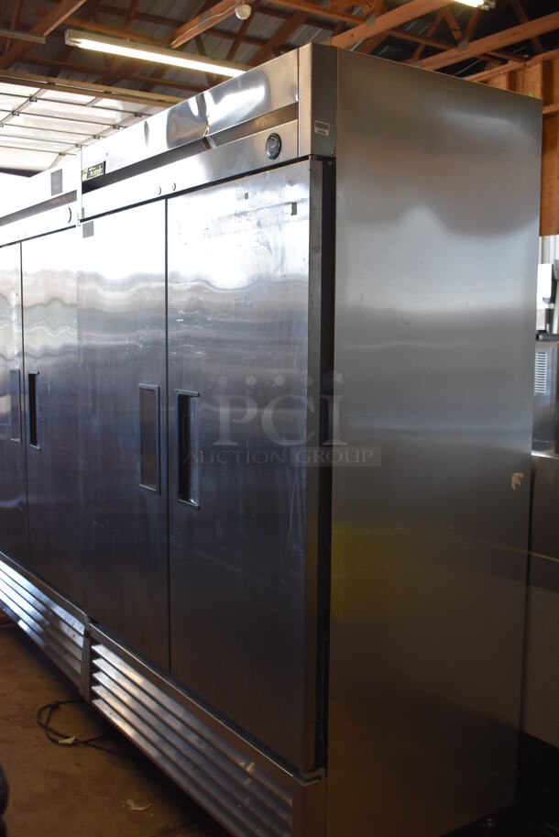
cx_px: 280
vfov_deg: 53.1
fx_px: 837
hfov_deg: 36.9
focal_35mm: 36
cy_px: 418
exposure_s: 1/160
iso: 800
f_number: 4
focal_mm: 24
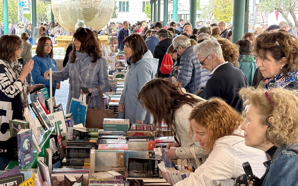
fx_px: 560
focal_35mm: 69
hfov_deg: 29.6
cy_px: 103
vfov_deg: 18.9
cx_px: 106
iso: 80
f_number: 1.8
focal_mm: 6.86
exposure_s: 1/75
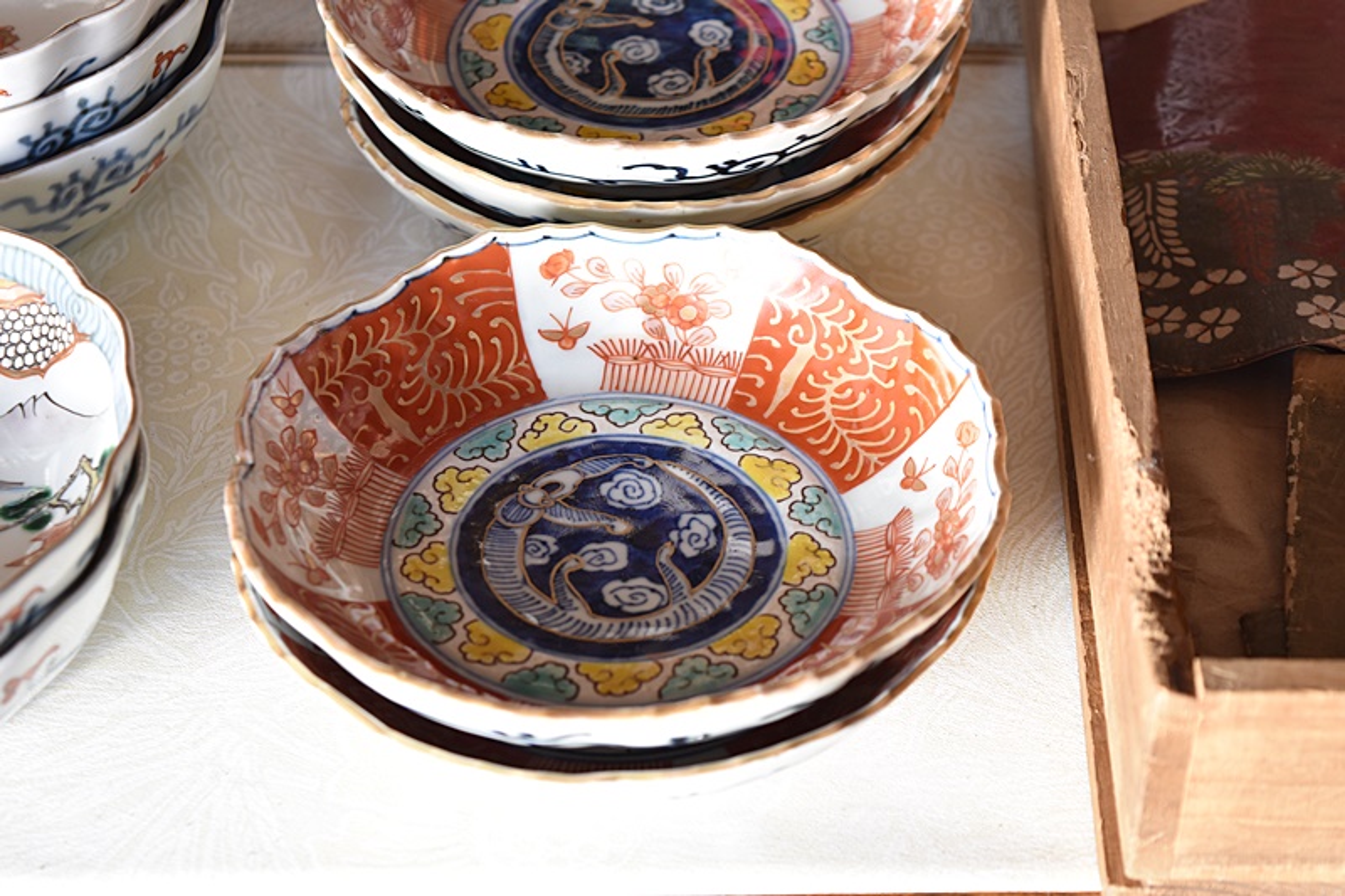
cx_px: 672
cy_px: 448
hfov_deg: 24.6
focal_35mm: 82
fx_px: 3081
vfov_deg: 16.5
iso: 400
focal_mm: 55
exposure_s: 1/2
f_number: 5.6
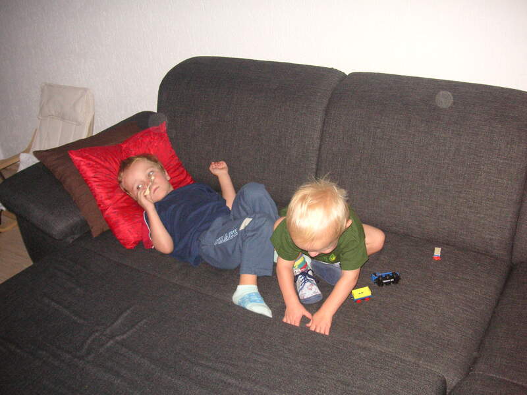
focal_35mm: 37
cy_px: 198
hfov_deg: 50.1
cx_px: 264
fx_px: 563
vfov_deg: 38.7
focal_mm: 6.1
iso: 160
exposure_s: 1/45
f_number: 2.8
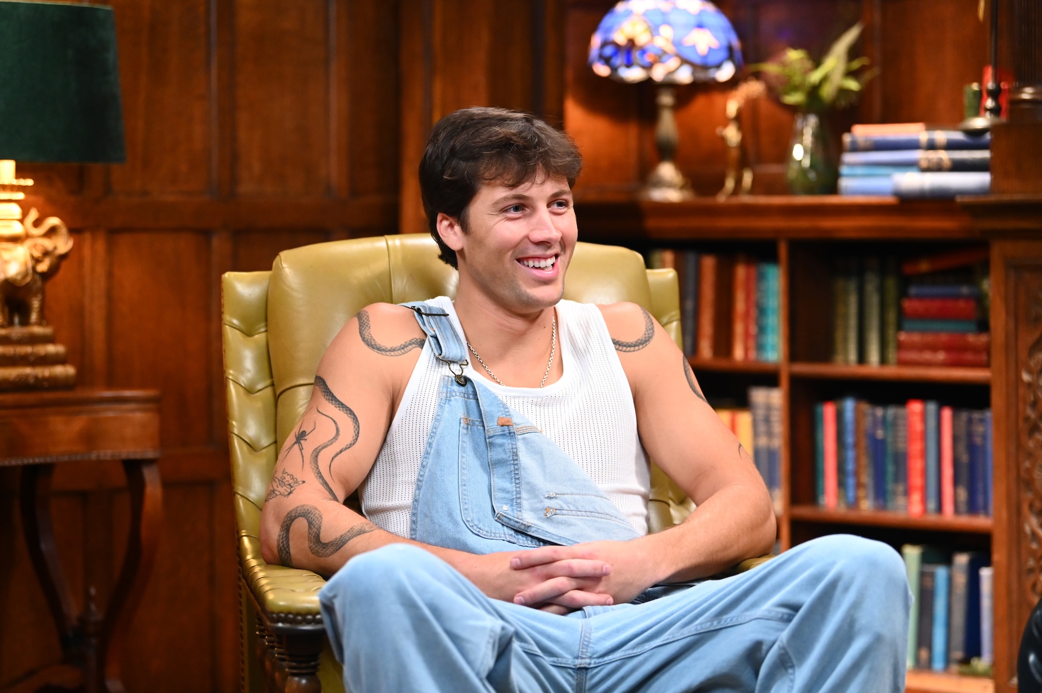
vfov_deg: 13.4
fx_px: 2951
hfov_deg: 20.0
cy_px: 346
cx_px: 521
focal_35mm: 102
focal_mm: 102
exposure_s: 1/320
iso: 5000
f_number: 2.8
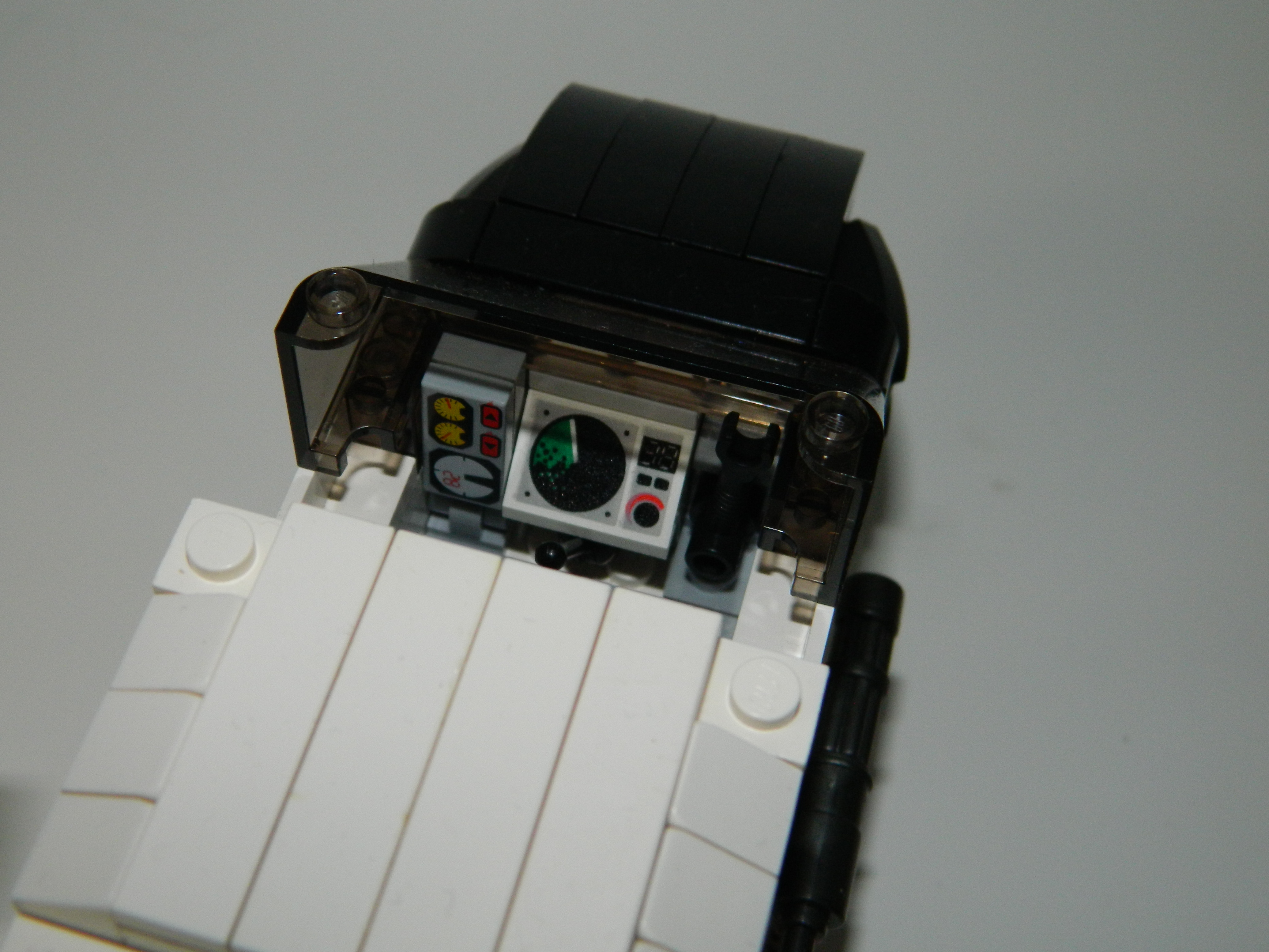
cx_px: 608
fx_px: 1796
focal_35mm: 49
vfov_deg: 29.7
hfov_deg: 38.9
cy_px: 462
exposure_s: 1/50
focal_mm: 8.4
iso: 200
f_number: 10.2
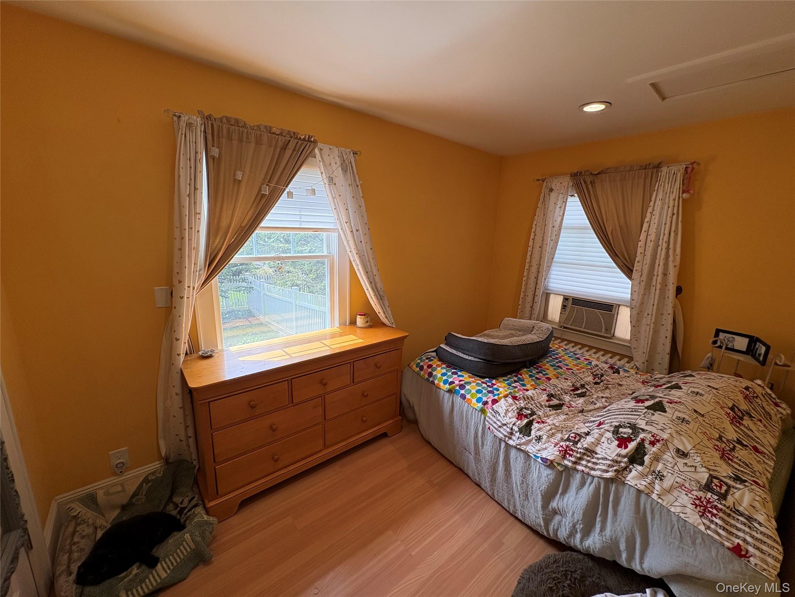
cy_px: 298
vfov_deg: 85.7
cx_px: 398
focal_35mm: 14
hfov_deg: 102.1
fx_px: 322
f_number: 2.2
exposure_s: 1/191
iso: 64
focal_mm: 2.22
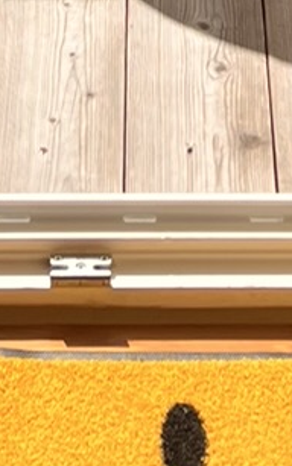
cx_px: 283
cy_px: -659
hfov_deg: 7.1
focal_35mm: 184
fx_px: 2342
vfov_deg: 10.0
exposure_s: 1/4444
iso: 50
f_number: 1.5
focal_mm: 5.7
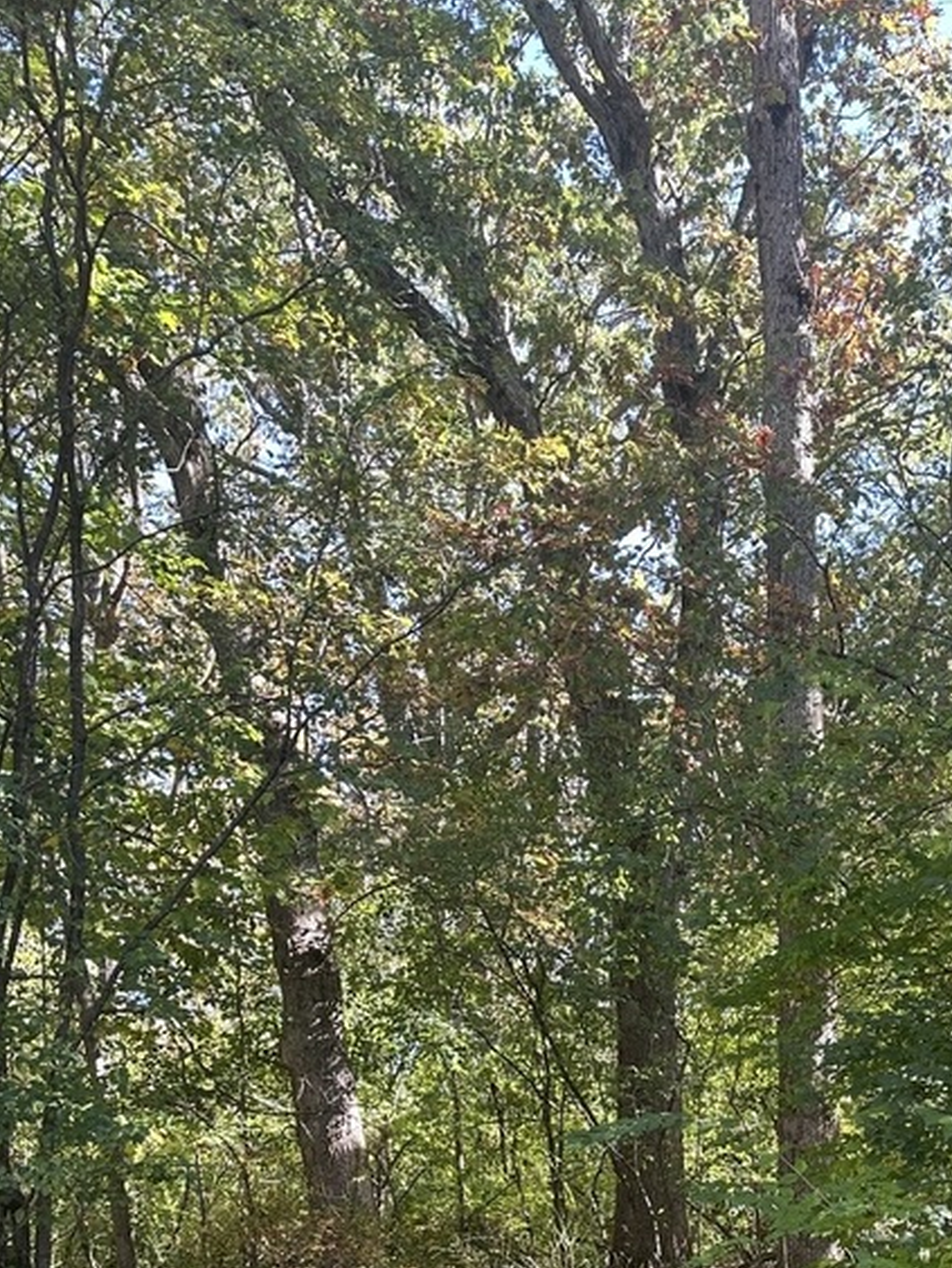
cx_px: 799
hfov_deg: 30.6
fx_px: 1685
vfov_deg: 37.8
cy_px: 1194
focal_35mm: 46
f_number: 1.78
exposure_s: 1/121
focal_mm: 6.86
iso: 64
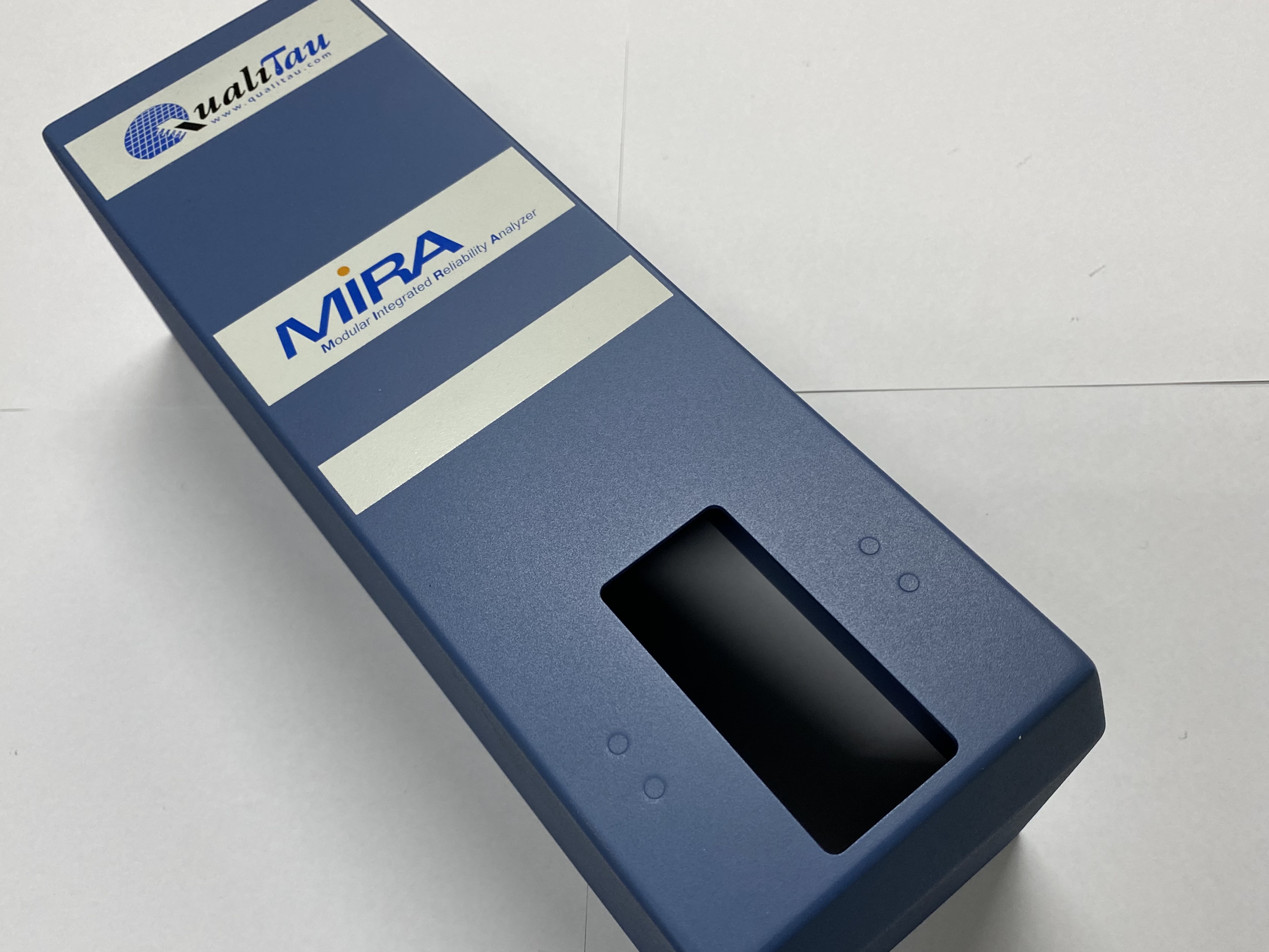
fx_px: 1136
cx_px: 590
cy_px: 533
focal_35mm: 31
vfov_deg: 45.3
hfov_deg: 58.3
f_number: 1.8
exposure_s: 1/120
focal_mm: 4.25
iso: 125
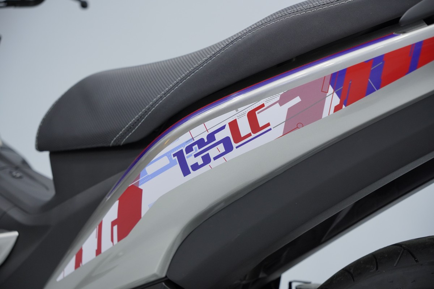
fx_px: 870
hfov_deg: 28.0
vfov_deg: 18.9
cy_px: 144
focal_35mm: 72
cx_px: 217
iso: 640
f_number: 4
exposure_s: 1/50
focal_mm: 48.1
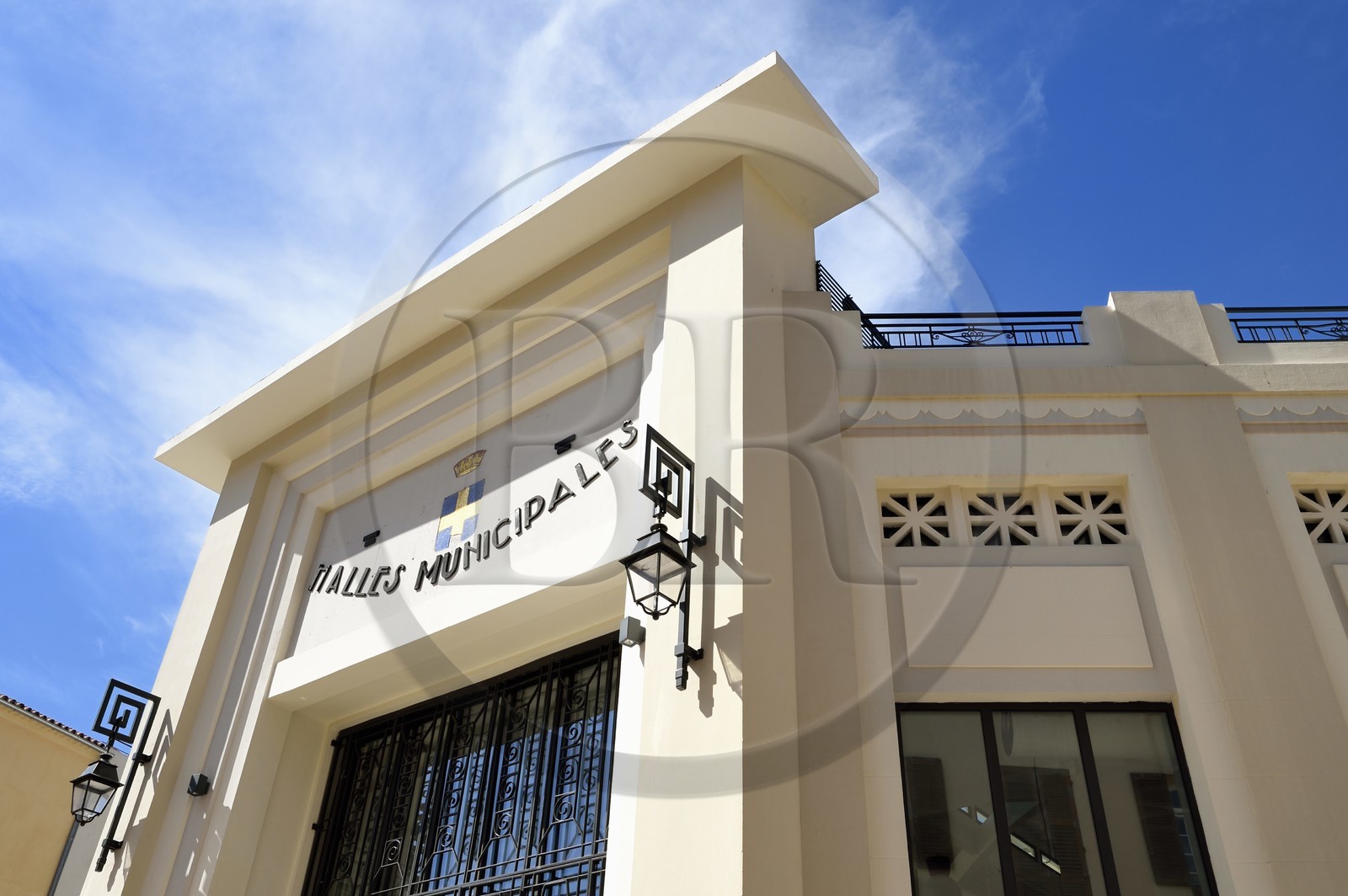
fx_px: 1160
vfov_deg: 42.3
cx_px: 674
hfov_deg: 60.3
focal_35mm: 31
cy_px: 448
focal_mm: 31
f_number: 14
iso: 200
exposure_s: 1/250
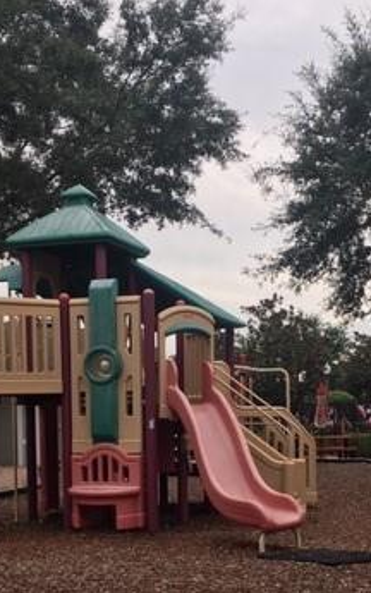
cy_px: 464
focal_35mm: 57
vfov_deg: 34.7
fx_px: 921
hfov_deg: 22.8
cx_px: 210
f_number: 2.2
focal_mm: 4.15
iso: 25
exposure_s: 1/215
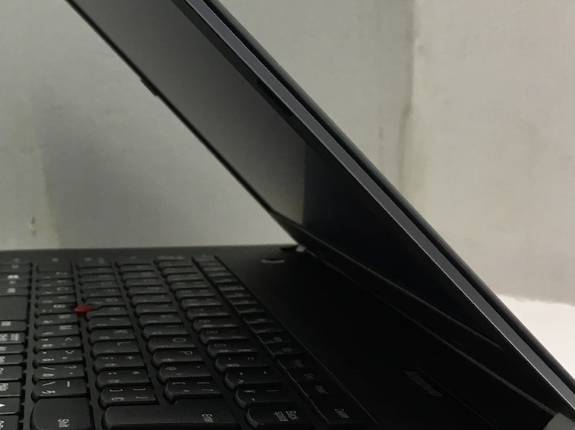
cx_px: 100
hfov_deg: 27.5
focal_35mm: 69
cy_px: 97
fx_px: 1146
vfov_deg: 21.1
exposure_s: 1/30
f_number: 2.2
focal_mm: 4.15
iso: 64
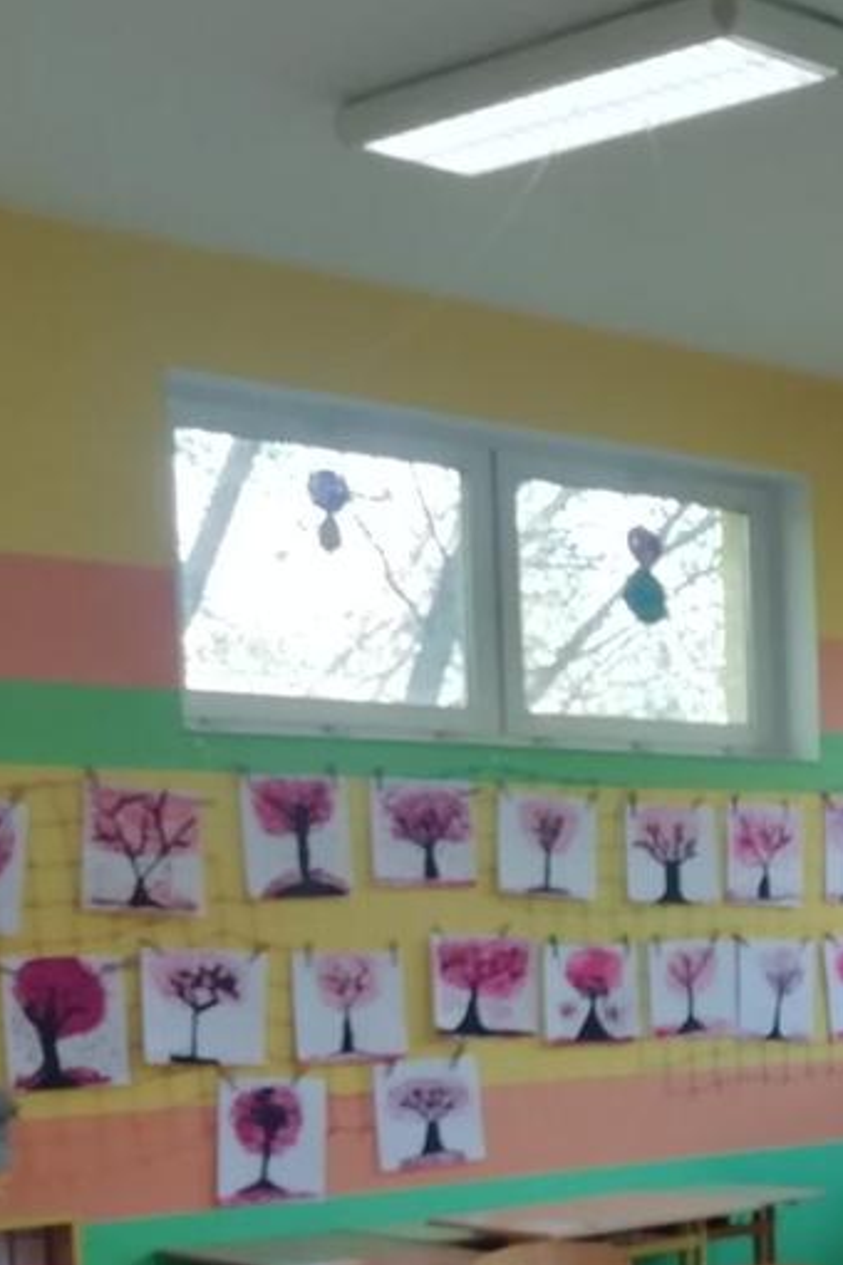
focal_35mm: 71
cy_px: 1161
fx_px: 2494
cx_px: 1374
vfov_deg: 27.3
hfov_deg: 16.8
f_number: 2.2
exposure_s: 1/50
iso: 64
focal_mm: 3.46
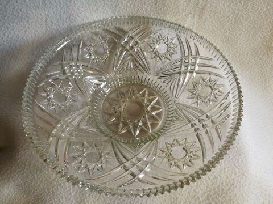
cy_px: 102
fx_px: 213
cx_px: 136
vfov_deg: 51.4
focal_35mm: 27
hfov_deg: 65.3
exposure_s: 1/33.3
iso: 200
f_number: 2.2
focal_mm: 4.5
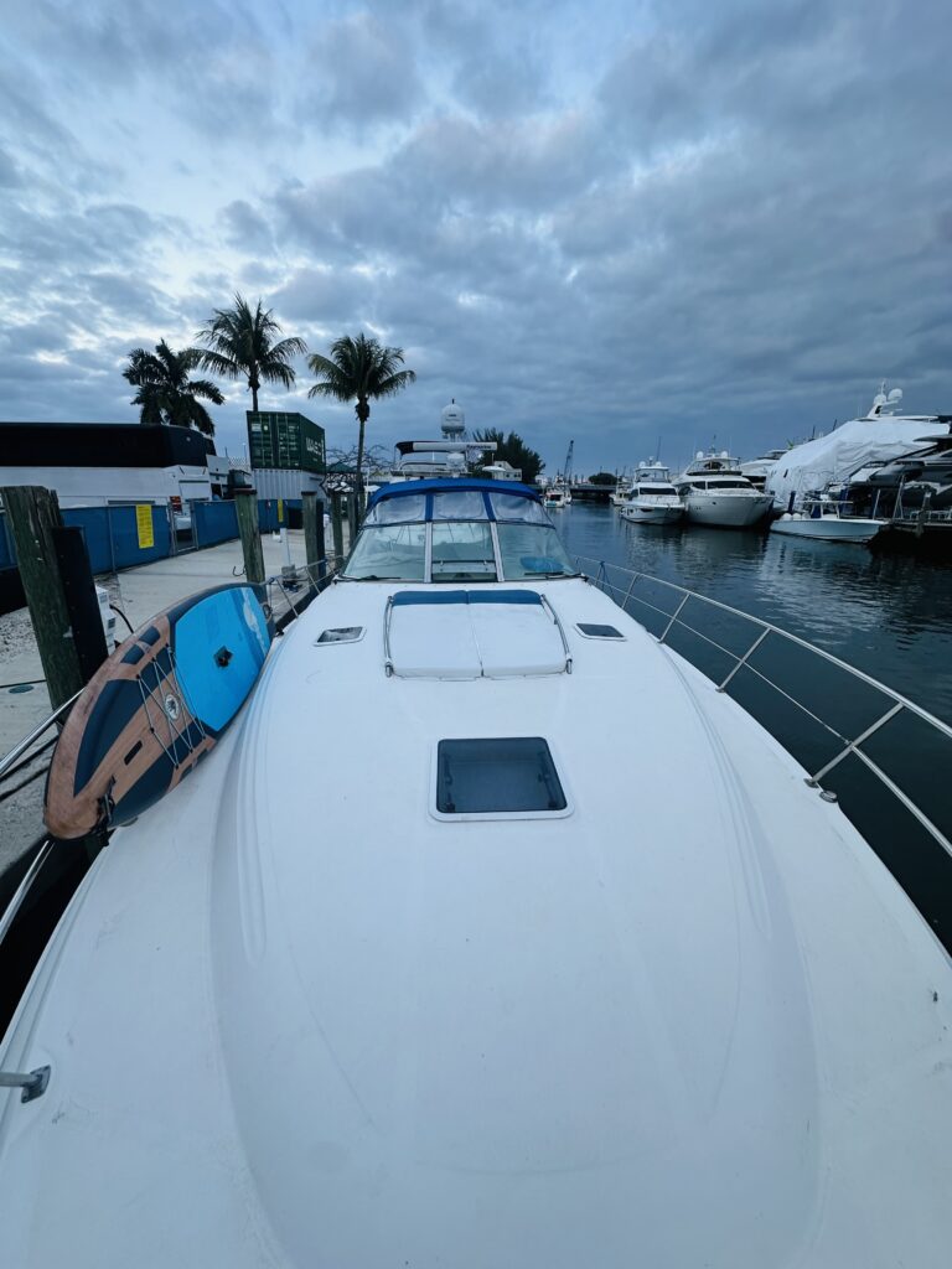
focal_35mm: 14
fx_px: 513
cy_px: 634
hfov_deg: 85.7
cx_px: 476
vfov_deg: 102.1
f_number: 2.2
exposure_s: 1/99
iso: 50
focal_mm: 2.22
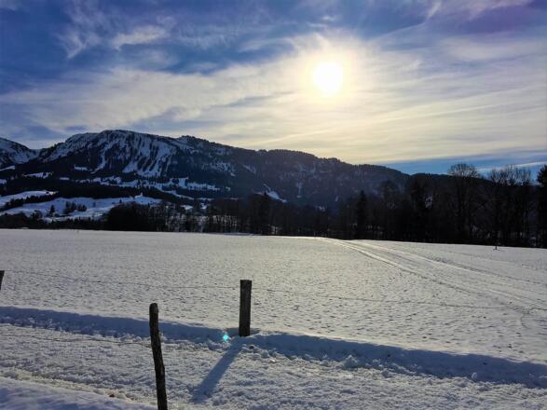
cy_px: 205
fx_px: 458
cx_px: 274
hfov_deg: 61.7
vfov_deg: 48.2
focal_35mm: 29
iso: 25
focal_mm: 4.15
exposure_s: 1/9615
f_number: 2.2
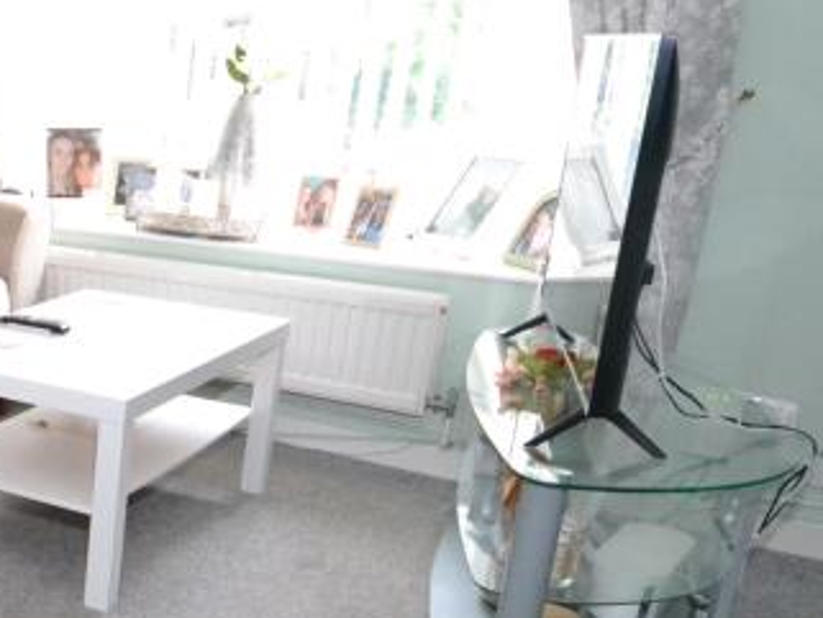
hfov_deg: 33.1
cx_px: -182
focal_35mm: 46
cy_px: 422
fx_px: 1094
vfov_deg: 31.2
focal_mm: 10
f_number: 4
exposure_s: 1/60
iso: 2500
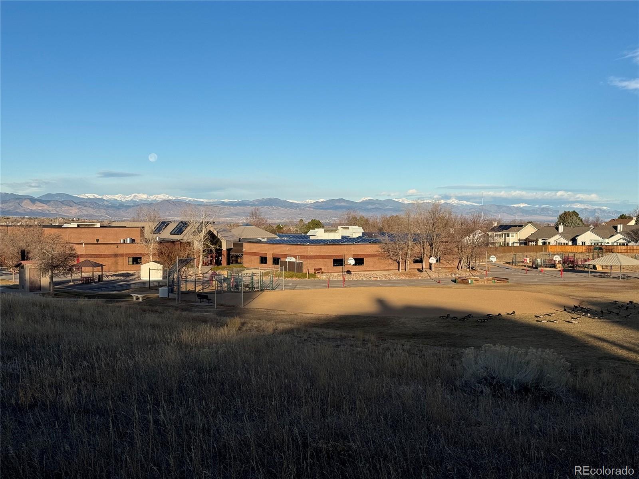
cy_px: 240
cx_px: 320
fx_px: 886
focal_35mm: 48
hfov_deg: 39.7
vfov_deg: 30.3
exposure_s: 1/4975
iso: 64
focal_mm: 6.76
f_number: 1.78
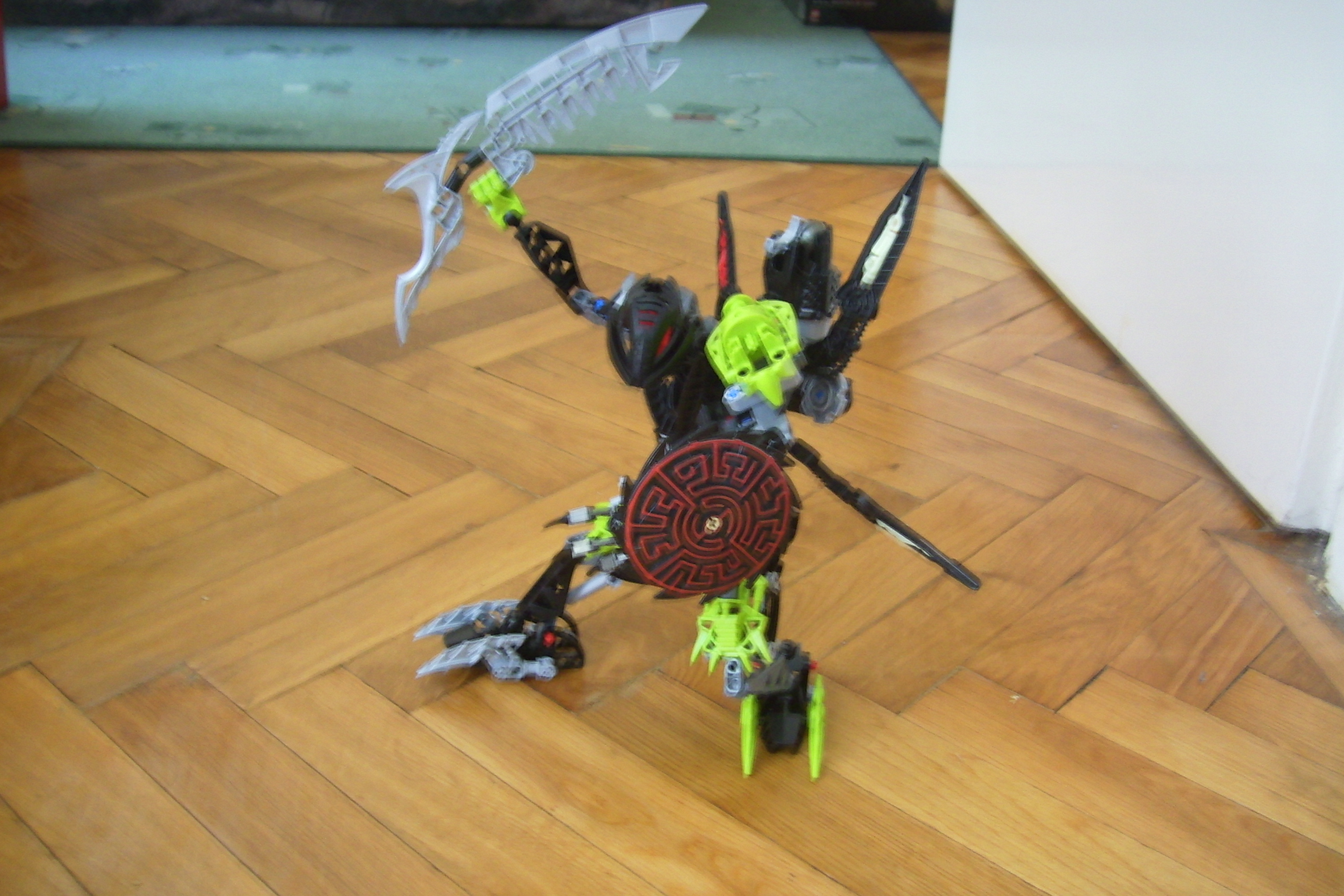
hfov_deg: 55.8
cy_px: 444
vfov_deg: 38.9
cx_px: 674
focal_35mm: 34
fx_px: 1269
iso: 50
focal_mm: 5.99
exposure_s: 1/3
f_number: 2.8
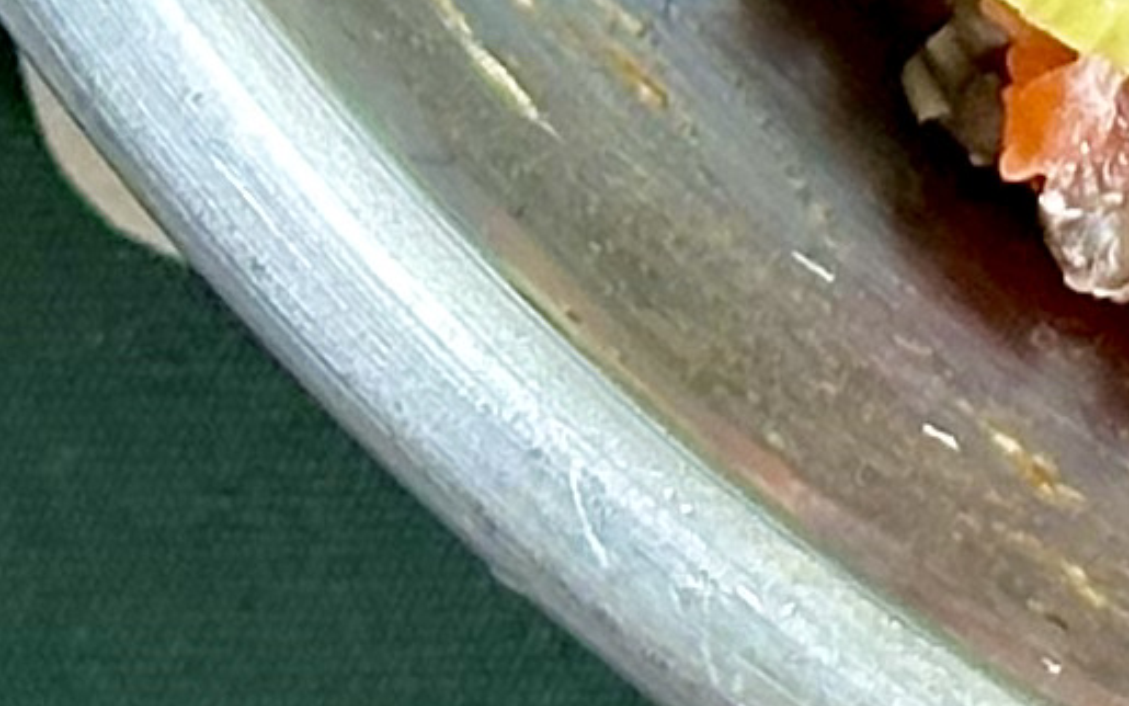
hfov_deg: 5.1
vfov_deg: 3.2
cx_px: 2499
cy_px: -1811
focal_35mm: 398
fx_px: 12247
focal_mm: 6.86
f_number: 1.78
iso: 160
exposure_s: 1/50
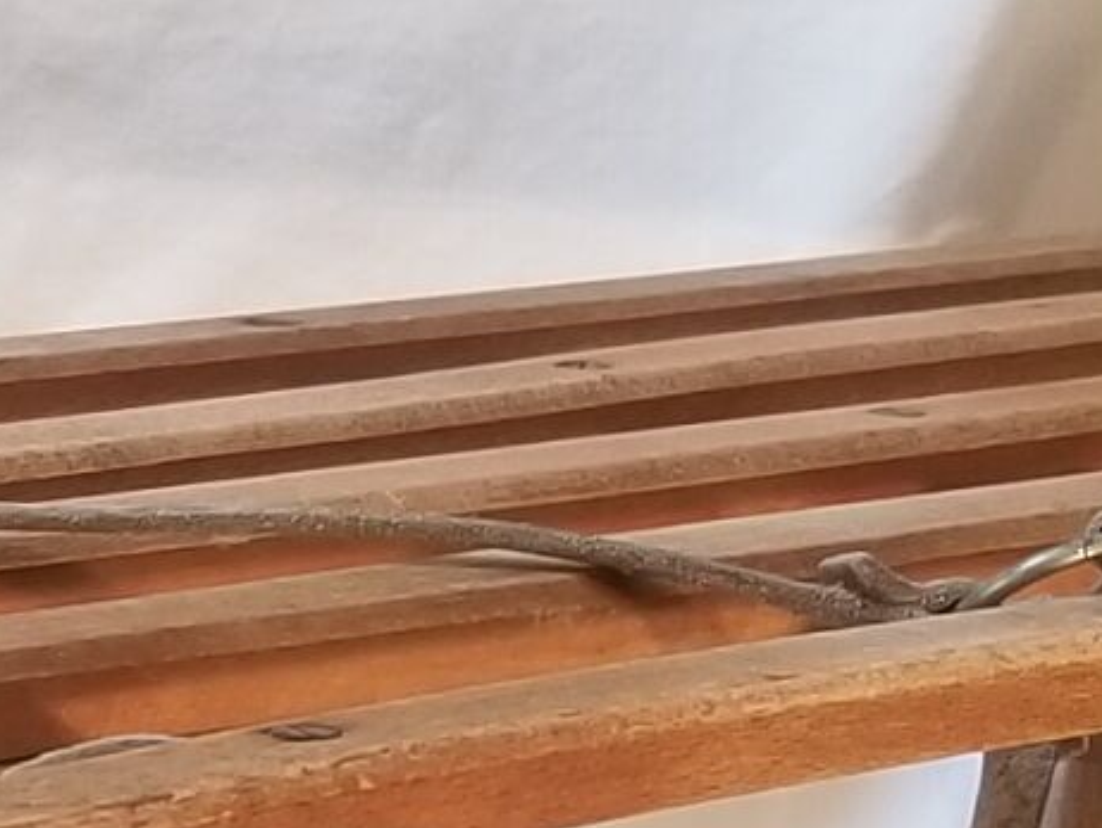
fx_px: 5160
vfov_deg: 9.0
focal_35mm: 162
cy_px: 1157
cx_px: -587
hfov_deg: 11.6
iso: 80
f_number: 1.7
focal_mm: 4.25
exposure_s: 1/100
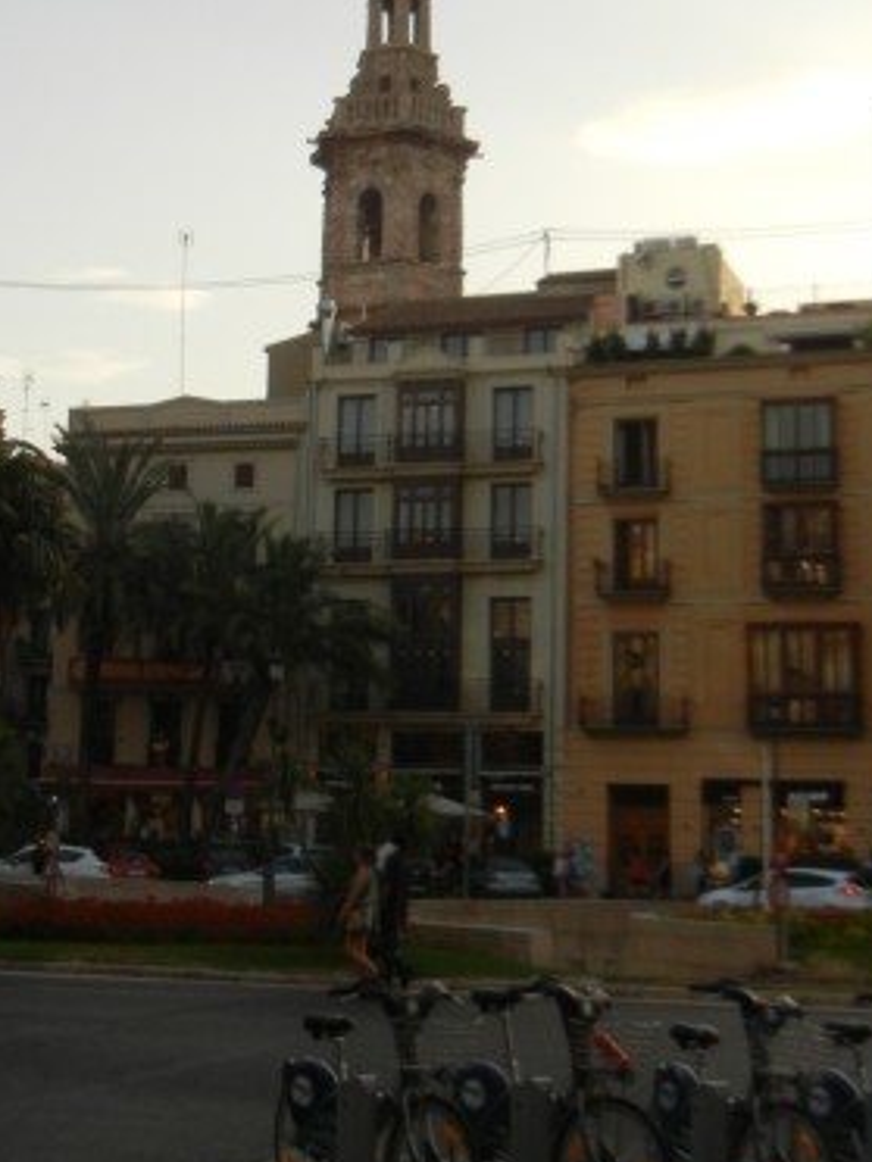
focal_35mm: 62
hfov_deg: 23.6
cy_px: 397
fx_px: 2082
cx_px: 369
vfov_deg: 31.0
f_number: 3.5
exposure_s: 1/614
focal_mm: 5.4
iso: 160
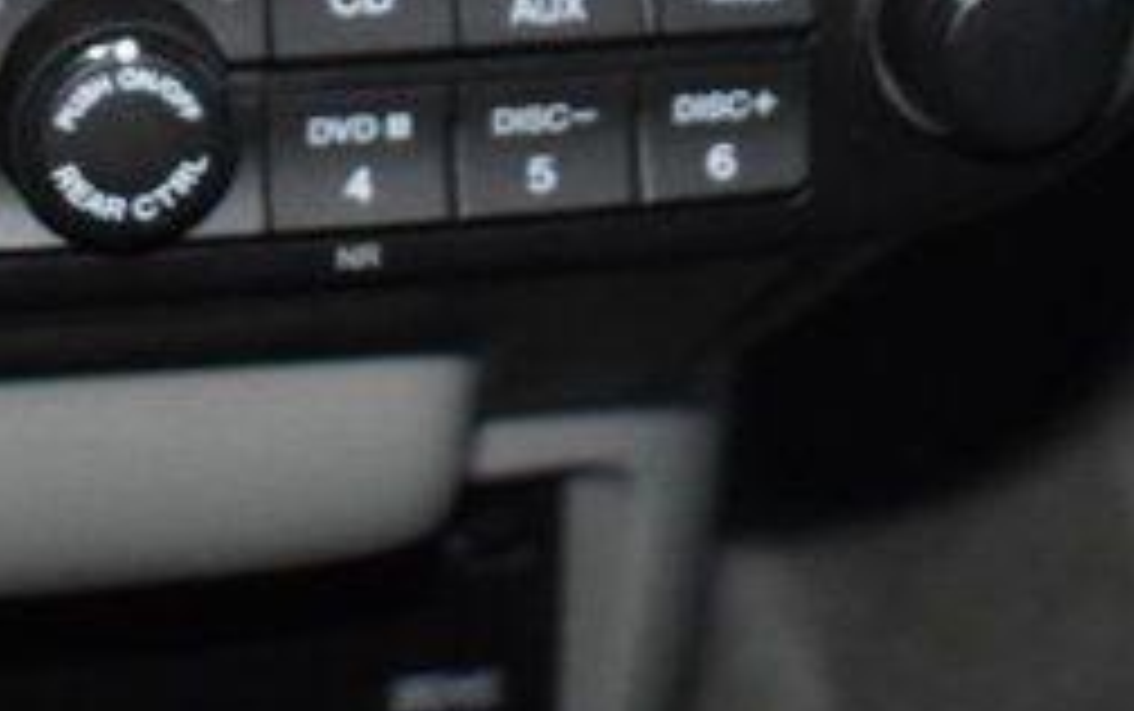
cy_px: -648
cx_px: 418
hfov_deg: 14.0
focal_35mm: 149
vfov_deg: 8.4
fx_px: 4609
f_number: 3.8
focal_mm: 24
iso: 2000
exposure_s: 1/60
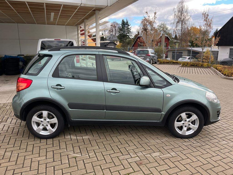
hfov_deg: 67.3
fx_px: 175
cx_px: 116
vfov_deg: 53.1
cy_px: 88
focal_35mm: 26
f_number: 1.6
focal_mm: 5.1
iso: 50
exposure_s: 1/450
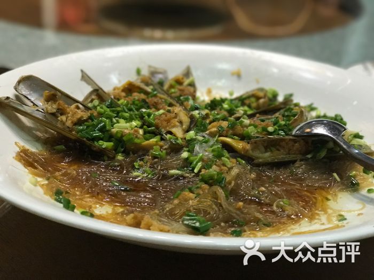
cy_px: 140
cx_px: 187
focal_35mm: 57
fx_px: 616
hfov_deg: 33.8
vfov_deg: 25.7
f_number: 2.8
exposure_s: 1/50
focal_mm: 6.6
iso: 320
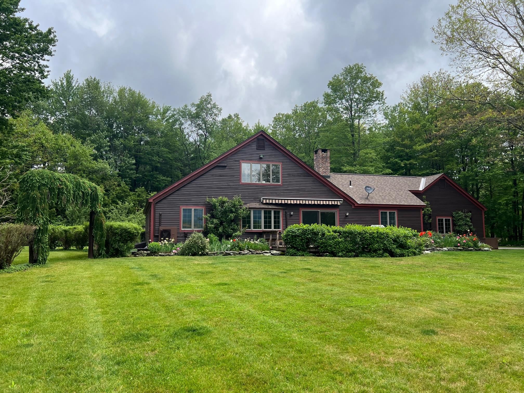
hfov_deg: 67.3
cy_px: 196
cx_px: 262
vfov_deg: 53.1
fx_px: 394
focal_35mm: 26
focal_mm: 5.7
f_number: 1.5
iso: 50
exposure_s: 1/1869
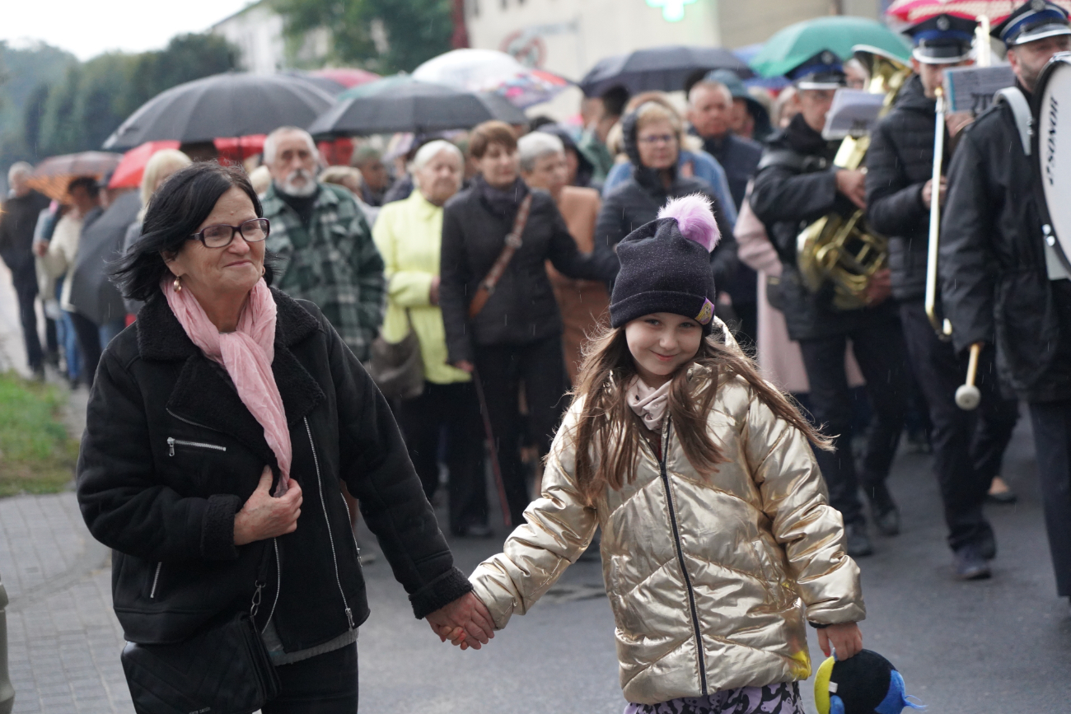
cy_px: 357
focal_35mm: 105
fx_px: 3124
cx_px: 536
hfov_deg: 19.5
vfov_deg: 13.0
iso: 6400
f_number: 4
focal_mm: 105
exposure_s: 1/160
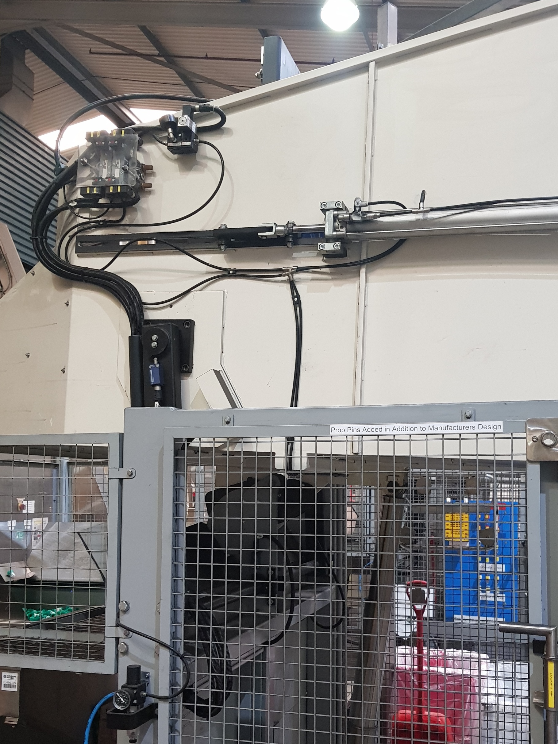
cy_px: 428
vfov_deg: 52.4
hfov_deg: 40.7
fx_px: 752
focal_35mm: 35
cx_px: 307
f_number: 1.7
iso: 250
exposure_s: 1/33
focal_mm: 4.3
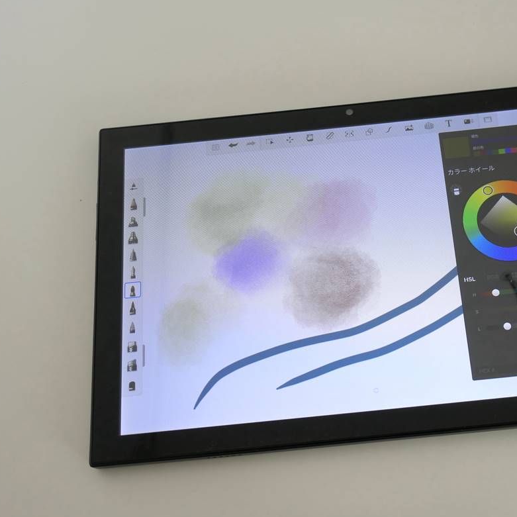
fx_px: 794
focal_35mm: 47
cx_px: 366
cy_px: 261
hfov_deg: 35.5
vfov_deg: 36.1
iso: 200
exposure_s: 1/80
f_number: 3.7
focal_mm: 13.1
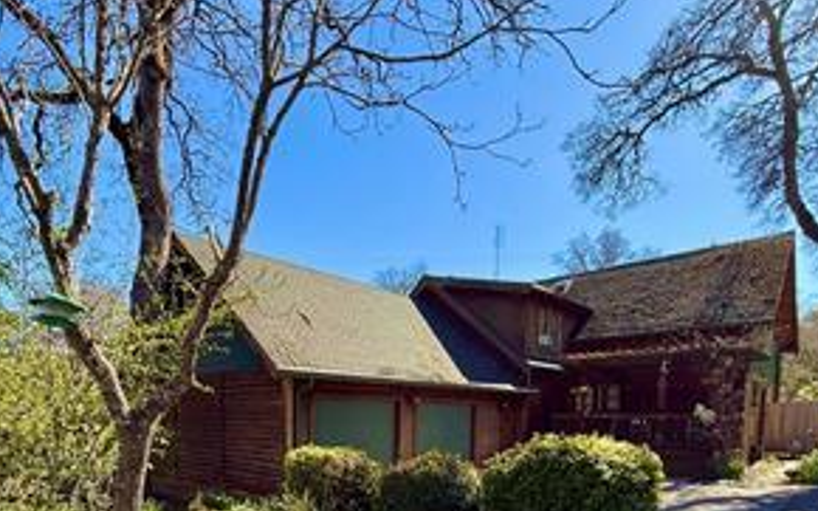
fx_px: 513
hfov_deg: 76.9
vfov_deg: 47.9
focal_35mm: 23
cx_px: 364
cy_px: 453
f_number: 2.2
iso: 64
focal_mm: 2.22
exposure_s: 1/602
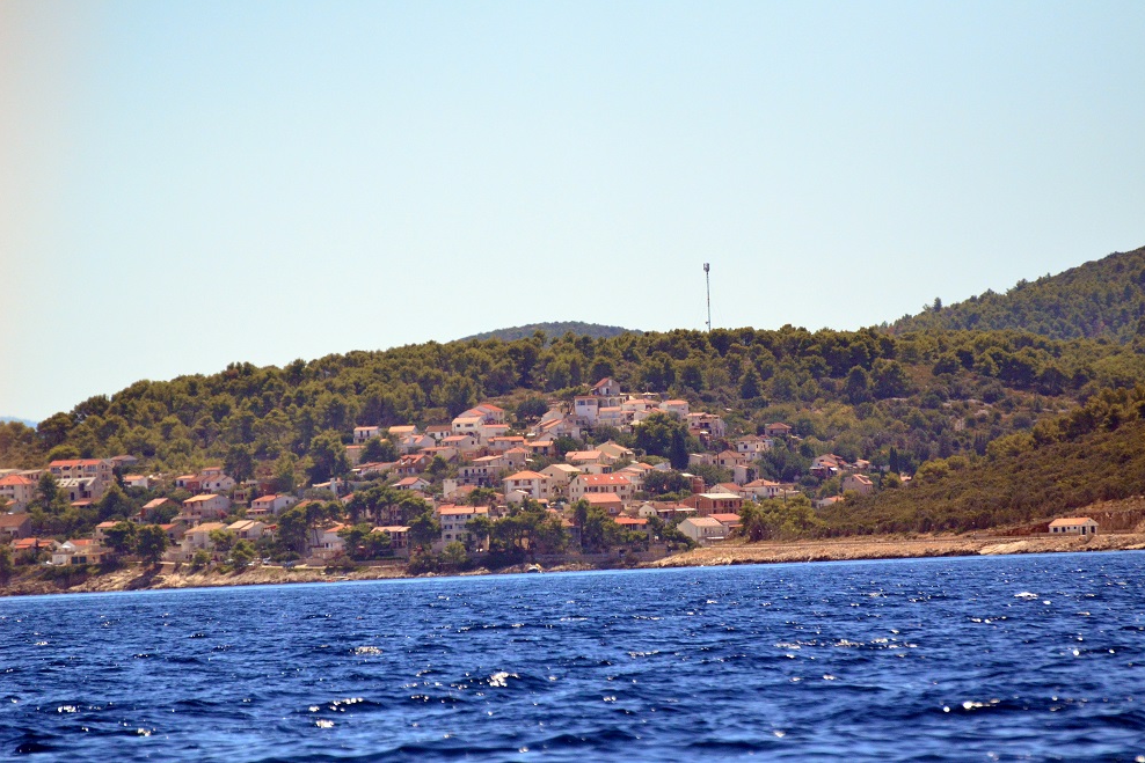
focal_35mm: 409
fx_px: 13009
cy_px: 382
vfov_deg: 3.4
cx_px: 577
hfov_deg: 5.0
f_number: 5.6
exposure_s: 1/8000
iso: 1600
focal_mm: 270
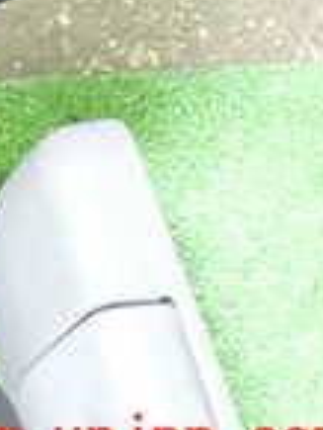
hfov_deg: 10.0
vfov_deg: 14.9
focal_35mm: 124
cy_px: -187
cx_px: -527
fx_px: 1540
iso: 800
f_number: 2.3
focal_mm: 5.4
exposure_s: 1/25
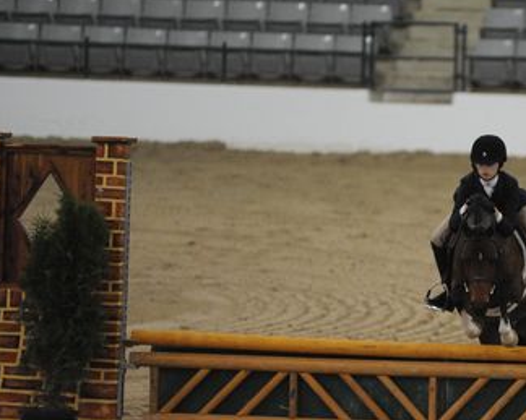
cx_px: 494
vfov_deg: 4.2
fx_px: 5774
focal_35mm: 371
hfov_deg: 5.2
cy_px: 248
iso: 6400
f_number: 2.8
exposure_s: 1/400
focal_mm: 200
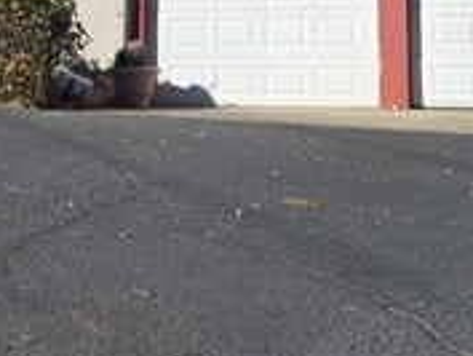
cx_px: 243
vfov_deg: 17.0
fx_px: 1135
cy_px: -75
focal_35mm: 83
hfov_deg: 23.5
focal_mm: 6.3
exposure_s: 1/6355
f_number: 1.7
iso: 80
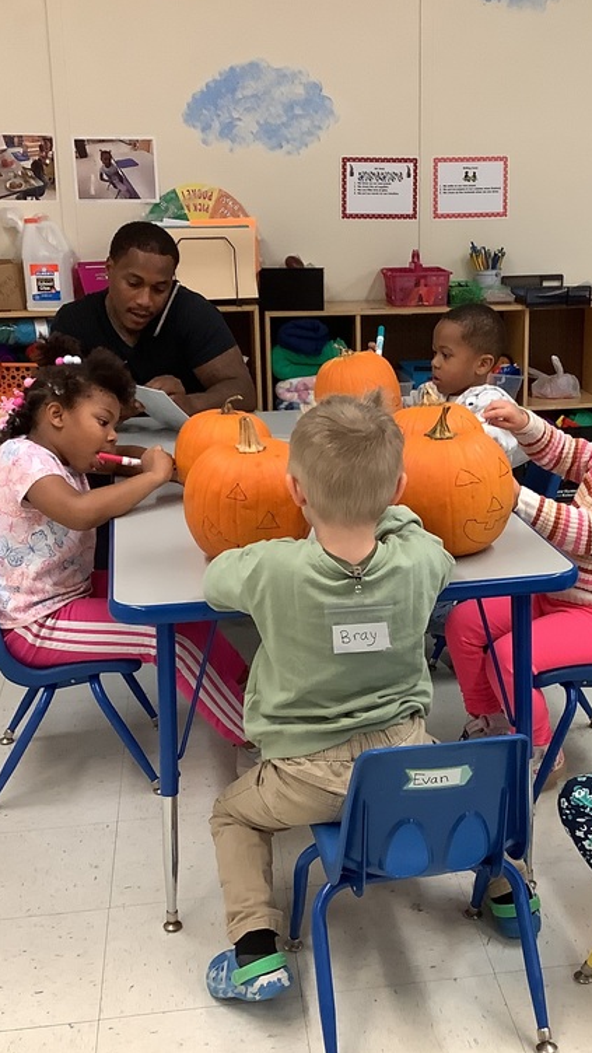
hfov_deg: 25.9
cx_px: 386
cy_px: 534
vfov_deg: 44.6
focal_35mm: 46
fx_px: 1284
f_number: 2.4
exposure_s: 1/50
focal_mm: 3.3
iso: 160
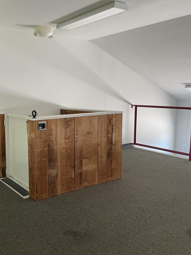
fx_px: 257
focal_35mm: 35
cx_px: 52
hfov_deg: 39.8
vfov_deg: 52.6
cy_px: 127
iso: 125
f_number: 1.6
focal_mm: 4.2
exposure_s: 1/81
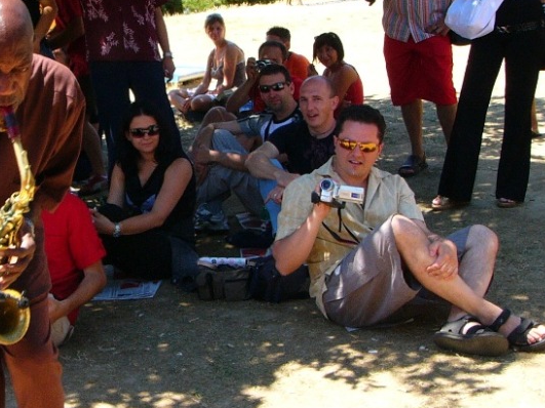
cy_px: 149
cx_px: 114
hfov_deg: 26.2
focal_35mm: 73
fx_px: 1149
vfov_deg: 20.1
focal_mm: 6.6
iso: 100
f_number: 6.5
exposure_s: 1/125
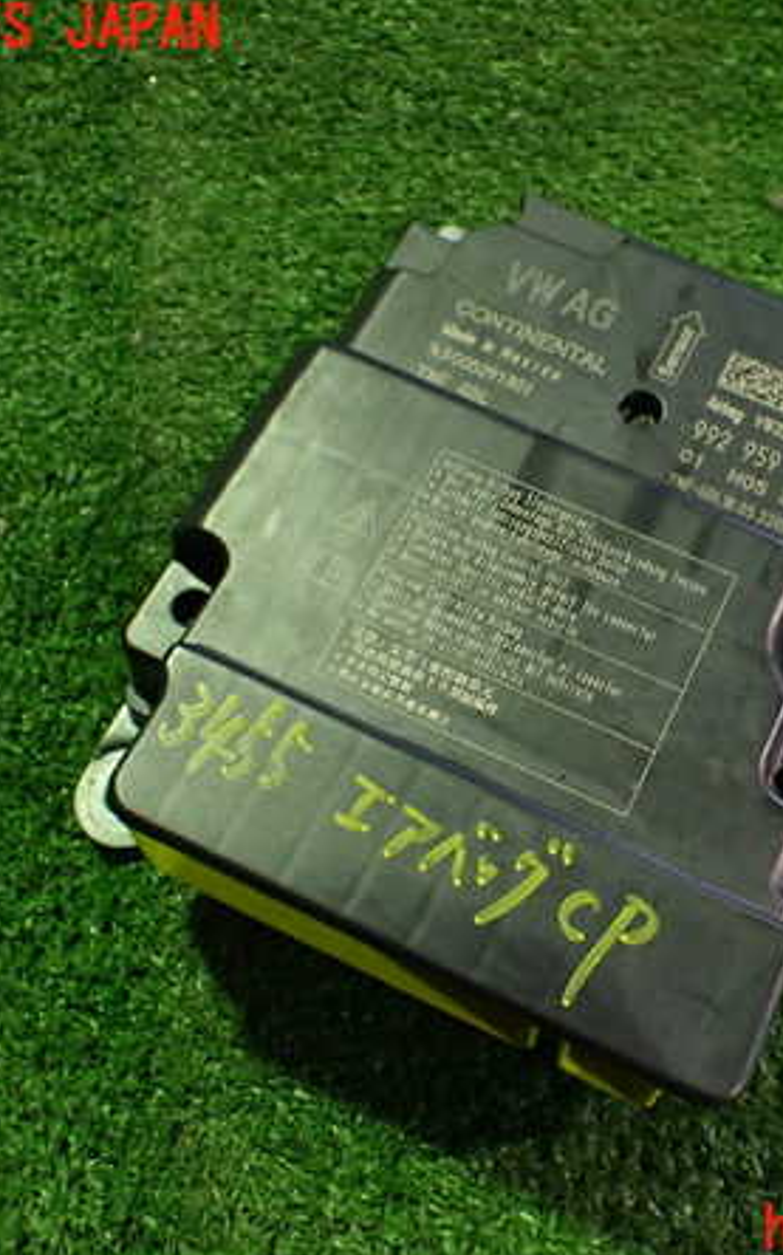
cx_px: 554
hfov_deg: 29.5
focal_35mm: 43
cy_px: 630
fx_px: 1470
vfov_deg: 46.2
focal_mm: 5.4
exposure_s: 1/60
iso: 800
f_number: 2.3
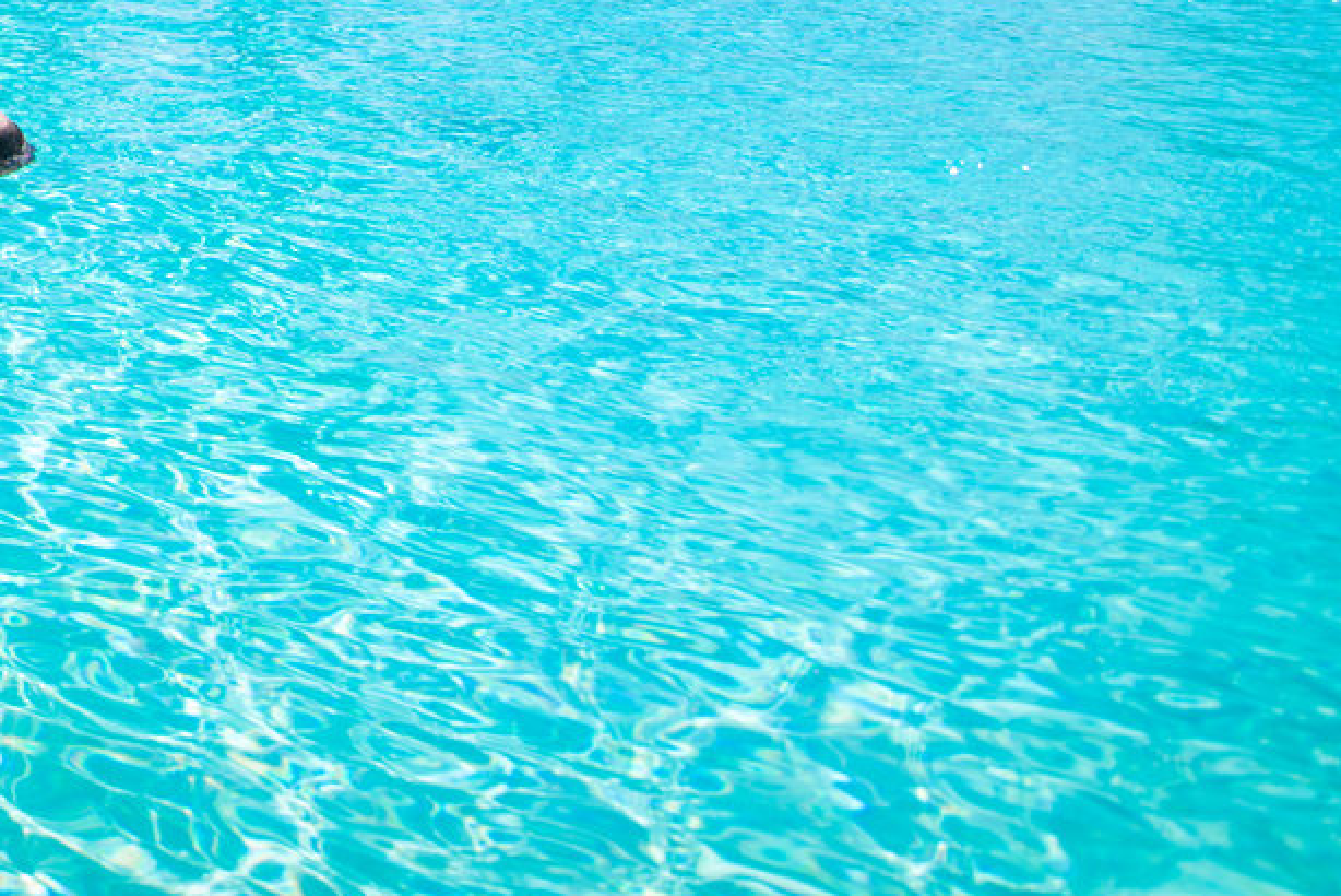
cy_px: -310
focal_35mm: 50
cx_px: -524
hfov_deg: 29.3
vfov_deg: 23.5
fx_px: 1863
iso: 125
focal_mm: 16
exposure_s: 1/2500
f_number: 3.5
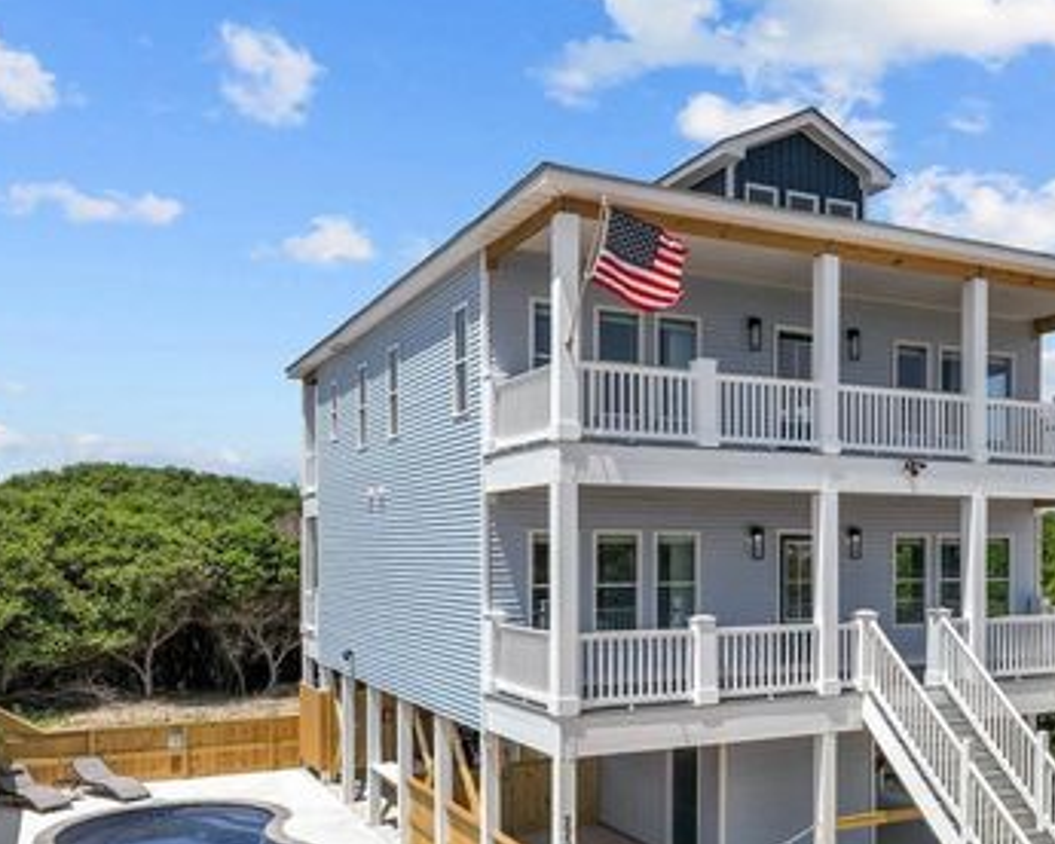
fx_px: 1062
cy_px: 567
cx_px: 624
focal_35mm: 34
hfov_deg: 52.5
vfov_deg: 42.7
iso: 100
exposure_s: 1/2500
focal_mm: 12.29
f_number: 2.8
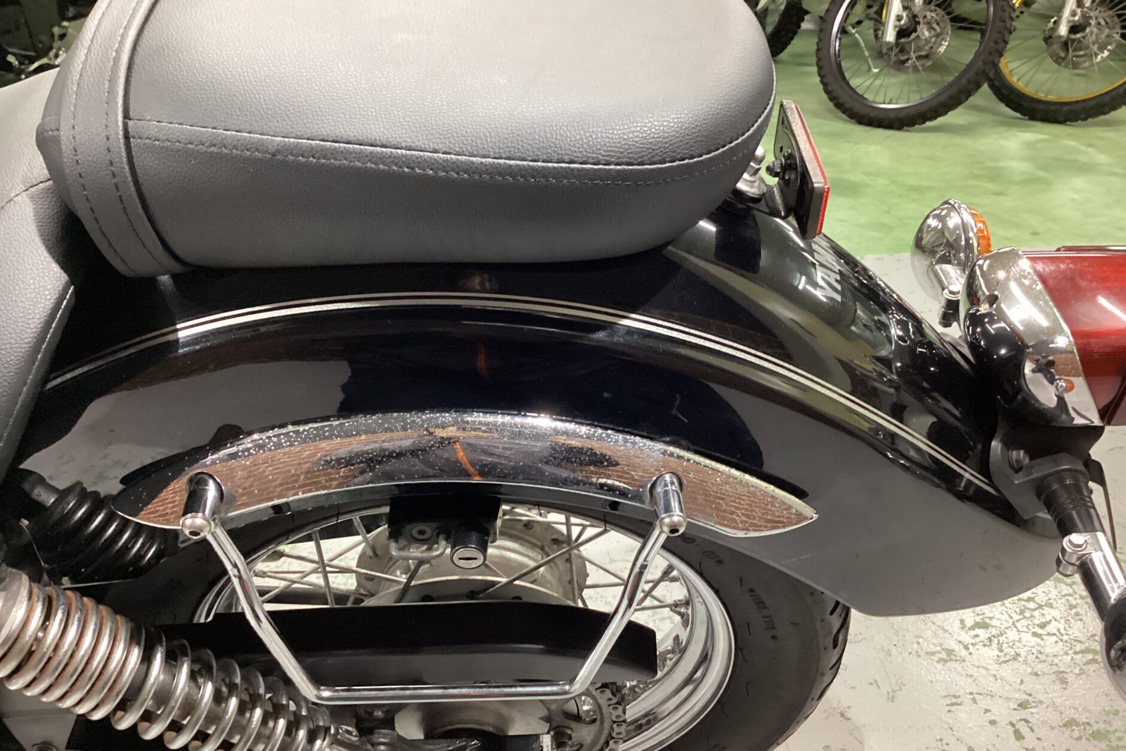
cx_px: 576
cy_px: 406
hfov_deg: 57.2
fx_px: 1032
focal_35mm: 33
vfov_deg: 39.9
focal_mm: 3.3
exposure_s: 1/40
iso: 400
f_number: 2.4
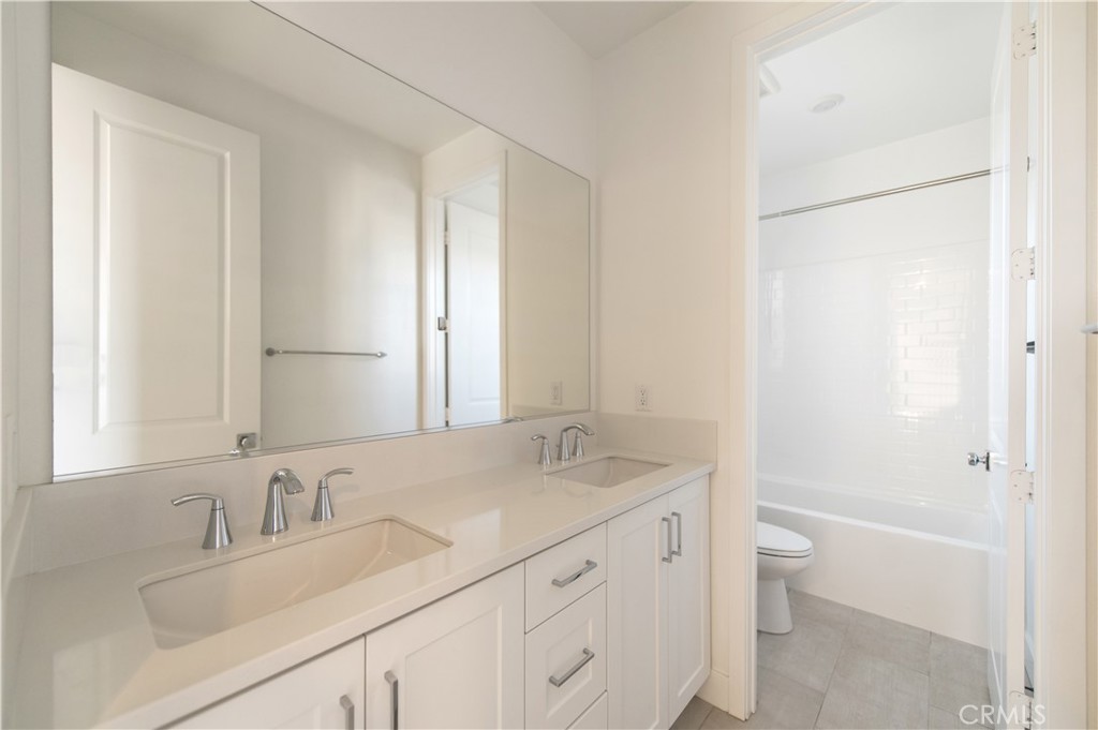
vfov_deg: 81.1
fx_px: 427
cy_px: 365
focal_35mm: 14
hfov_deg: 104.3
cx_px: 549
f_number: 2.8
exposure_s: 1/125
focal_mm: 14
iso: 450
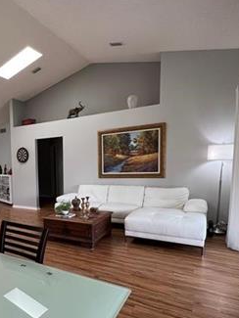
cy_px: 189
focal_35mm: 24
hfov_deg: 51.8
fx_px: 221
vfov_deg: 70.9
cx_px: 35
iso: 200
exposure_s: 1/120
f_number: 1.8
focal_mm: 1.57
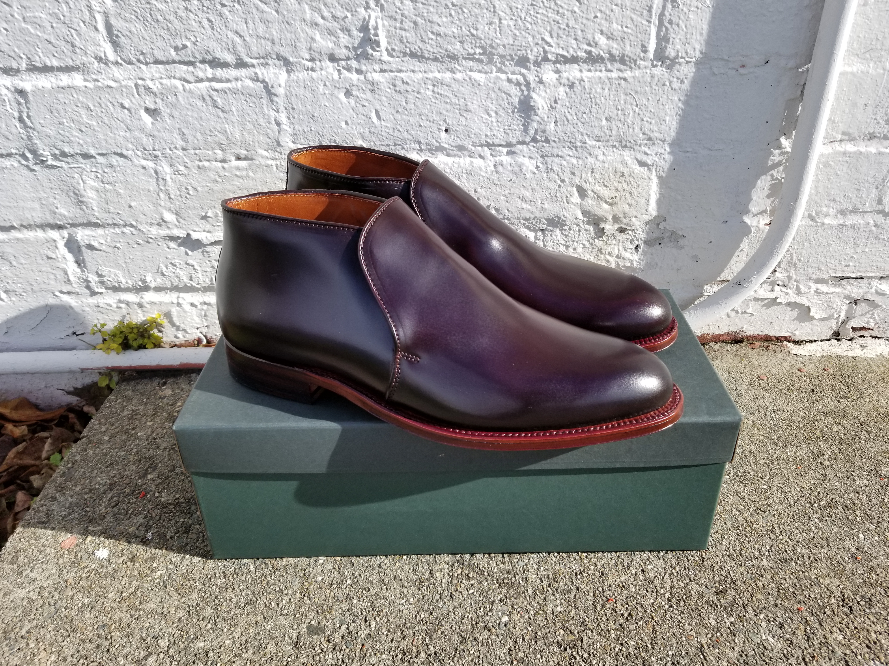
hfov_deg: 67.3
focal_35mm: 26
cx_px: 444
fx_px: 668
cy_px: 333
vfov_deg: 53.1
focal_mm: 4.3
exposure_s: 1/2004
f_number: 1.7
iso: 50
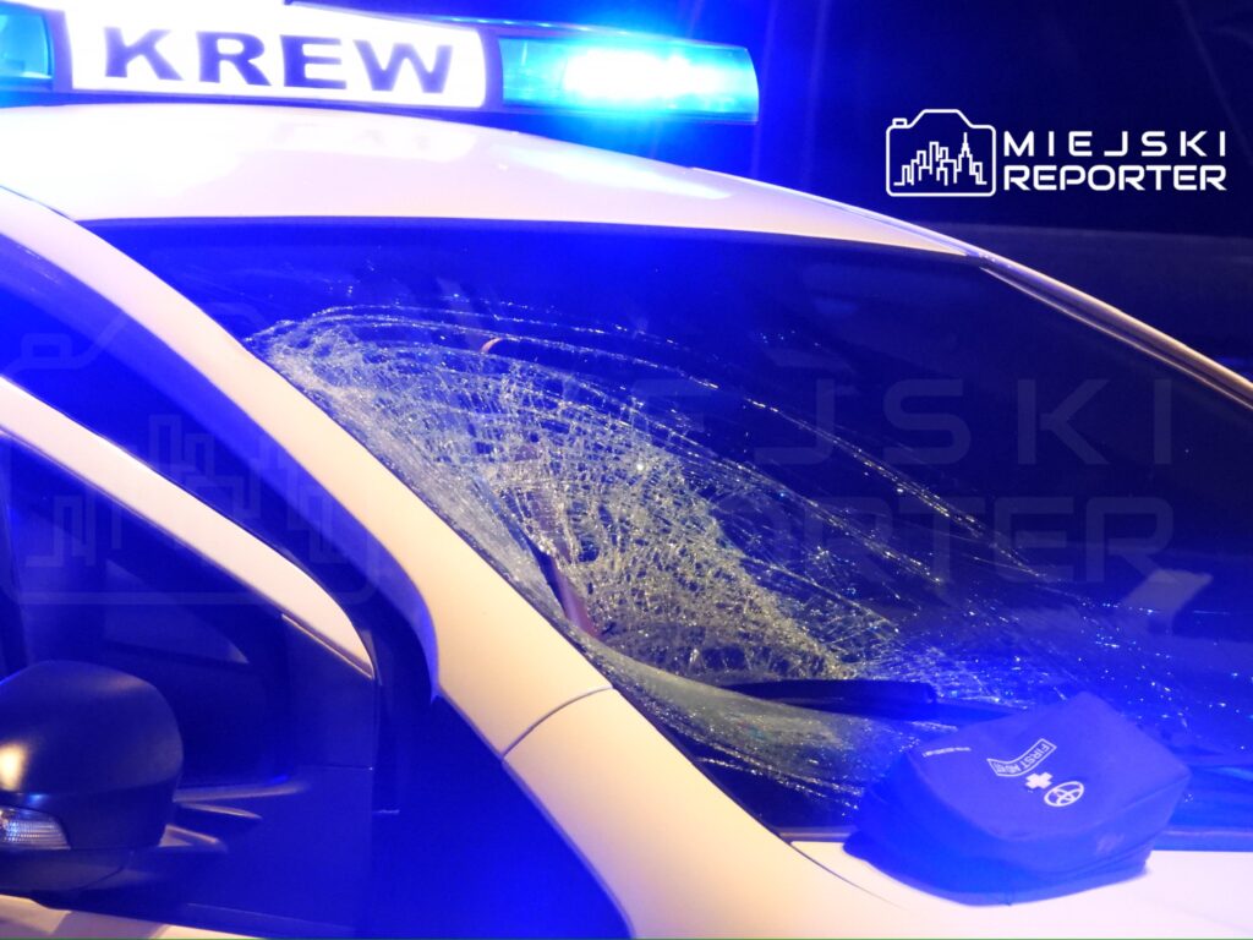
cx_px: 626
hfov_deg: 3.5
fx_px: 20524
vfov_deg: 2.6
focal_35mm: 567
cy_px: 470
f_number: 5
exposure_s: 1/8
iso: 1600
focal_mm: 102
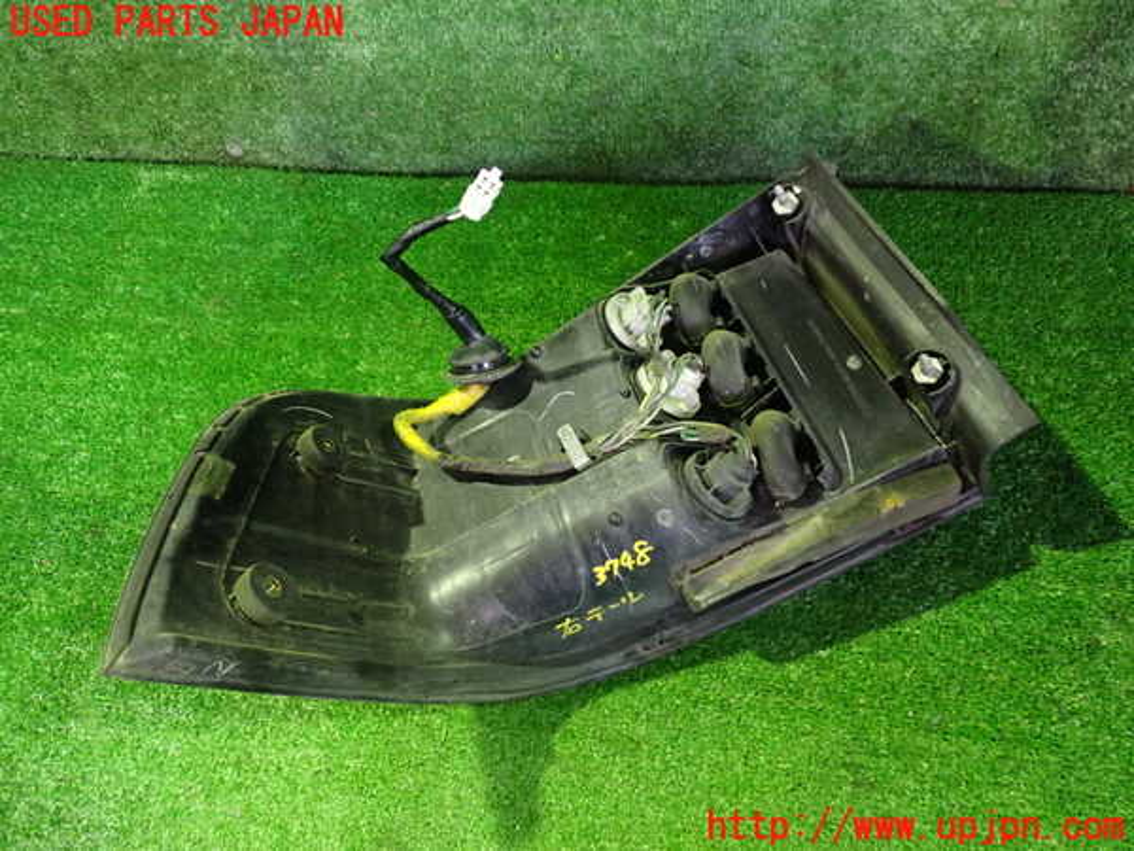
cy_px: 426
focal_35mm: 30
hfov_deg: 60.0
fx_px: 983
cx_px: 567
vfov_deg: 46.8
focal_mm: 5.4
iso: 800
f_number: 2.3
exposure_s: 1/15
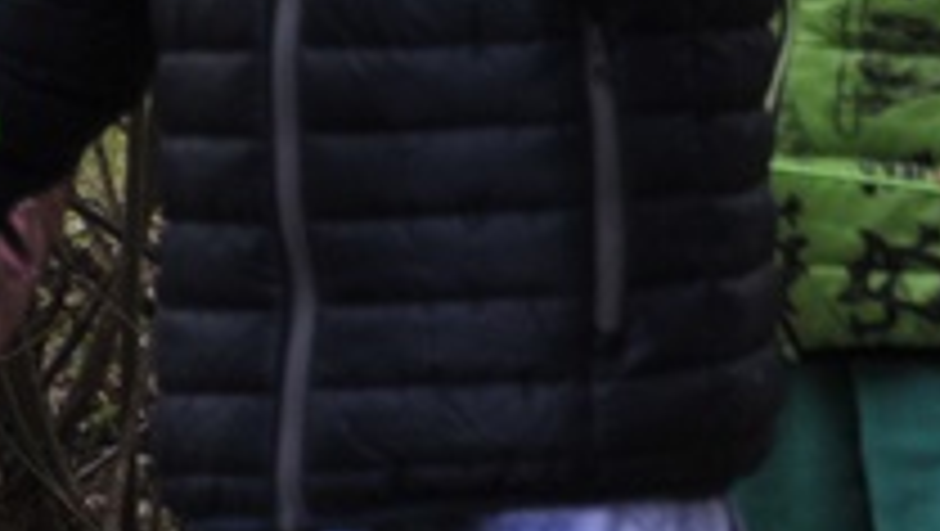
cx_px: 2015
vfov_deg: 2.2
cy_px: -837
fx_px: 14033
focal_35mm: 562
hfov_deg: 3.8
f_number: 5.3
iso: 400
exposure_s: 1/250
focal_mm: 75
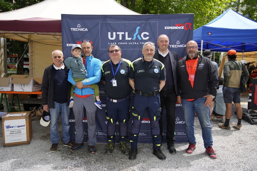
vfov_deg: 42.3
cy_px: 86
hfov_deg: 60.3
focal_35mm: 31
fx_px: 221
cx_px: 128
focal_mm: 31
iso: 400
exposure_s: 1/1000
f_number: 3.2
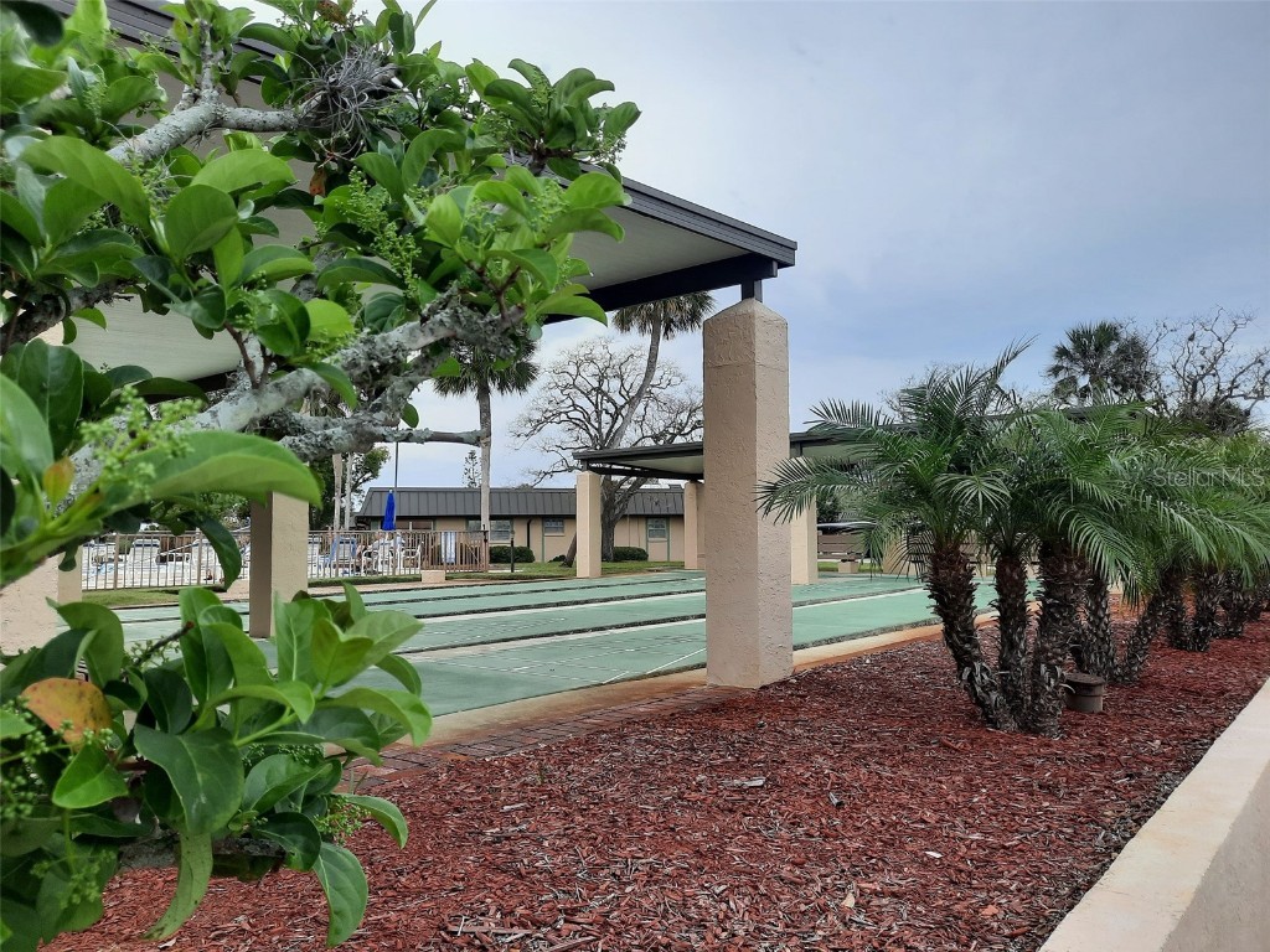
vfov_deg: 54.9
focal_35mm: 25
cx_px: 635
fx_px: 917
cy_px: 476
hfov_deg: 69.4
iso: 32
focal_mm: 4.6
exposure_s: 1/245
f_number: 2
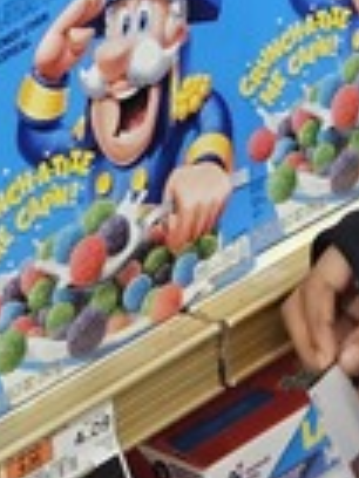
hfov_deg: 8.6
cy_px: -197
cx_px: 275
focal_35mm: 173
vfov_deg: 11.1
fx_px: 2392
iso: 500
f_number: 1.8
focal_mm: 5.4
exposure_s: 1/120
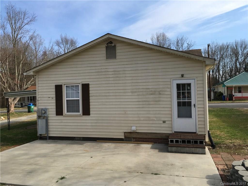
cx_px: 124
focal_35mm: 29
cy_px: 93
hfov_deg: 61.7
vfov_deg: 48.2
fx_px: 208
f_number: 2.2
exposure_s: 1/1425
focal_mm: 4.15
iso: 25
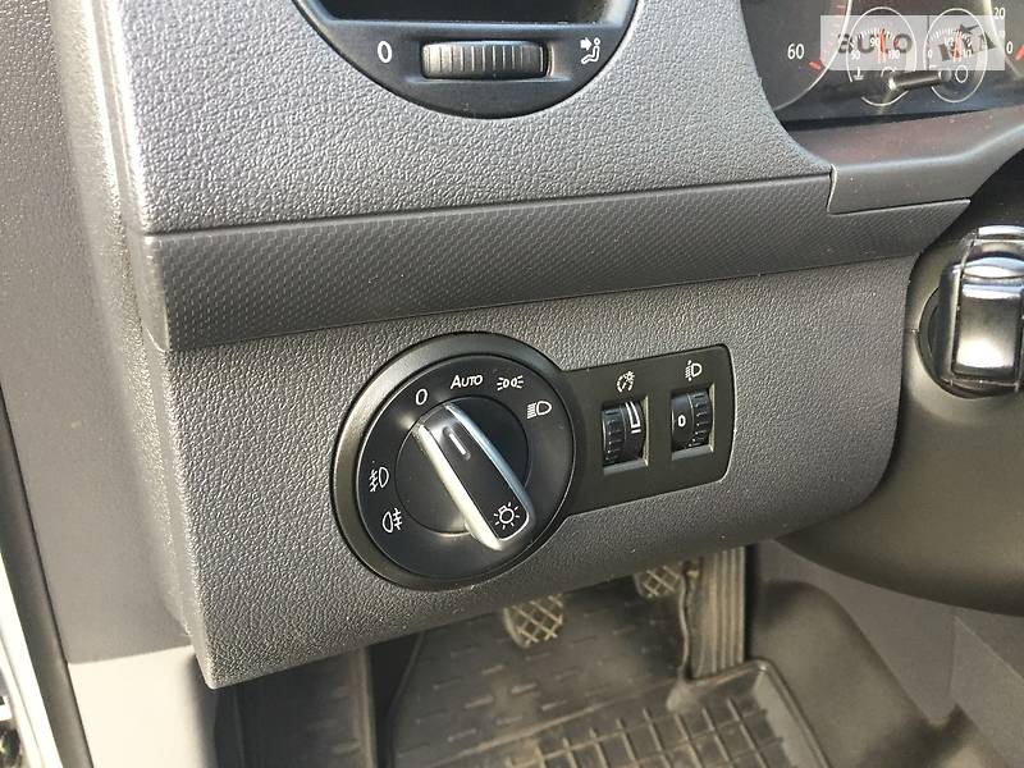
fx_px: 858
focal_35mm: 29
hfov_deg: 61.7
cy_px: 384
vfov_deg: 48.2
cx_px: 512
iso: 160
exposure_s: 1/33
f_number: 2.2
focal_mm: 4.2
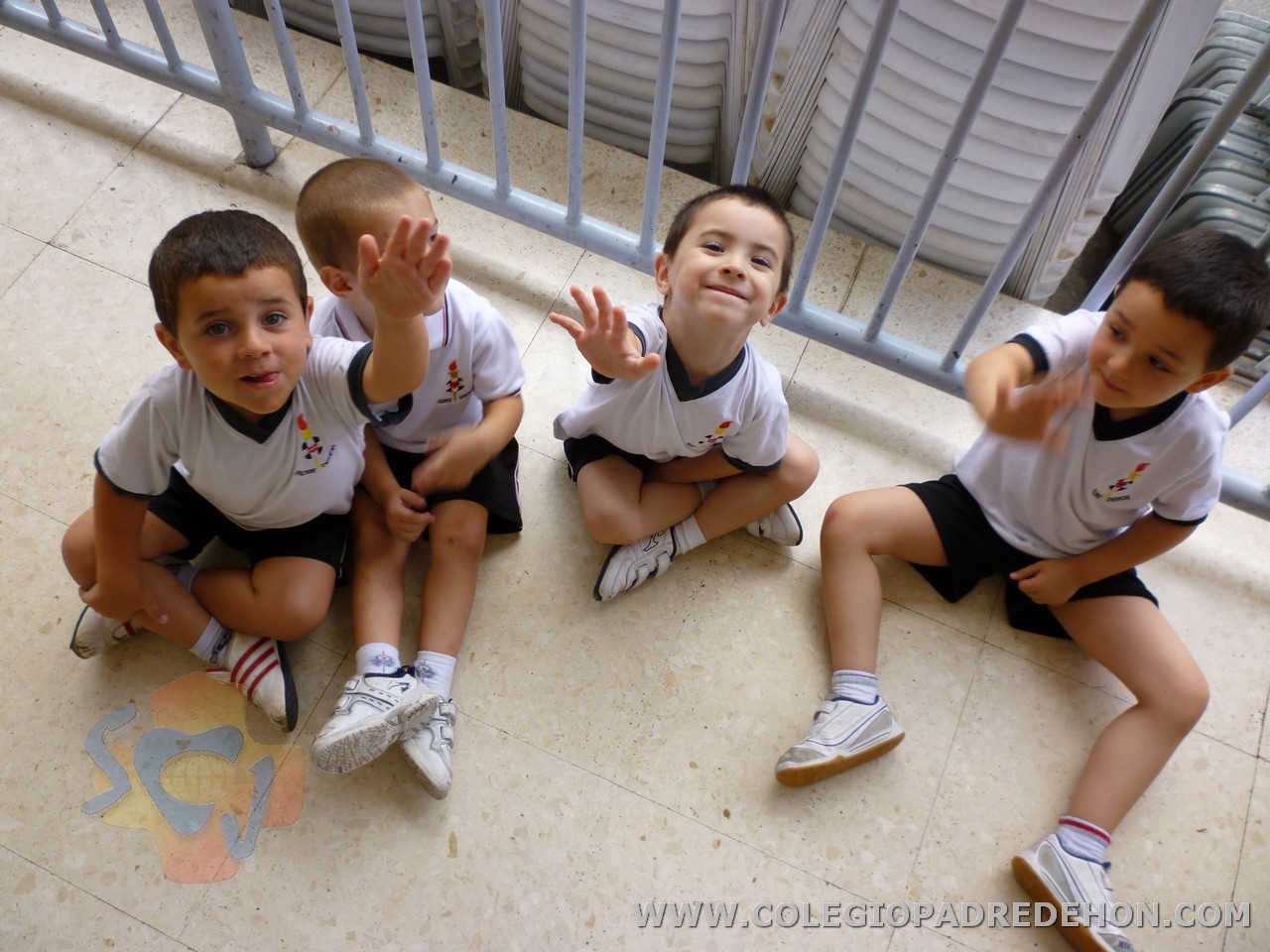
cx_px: 635
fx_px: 1064
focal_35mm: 29
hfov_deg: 61.7
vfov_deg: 48.2
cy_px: 476
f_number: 3.3
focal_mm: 5.2
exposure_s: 1/60
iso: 80
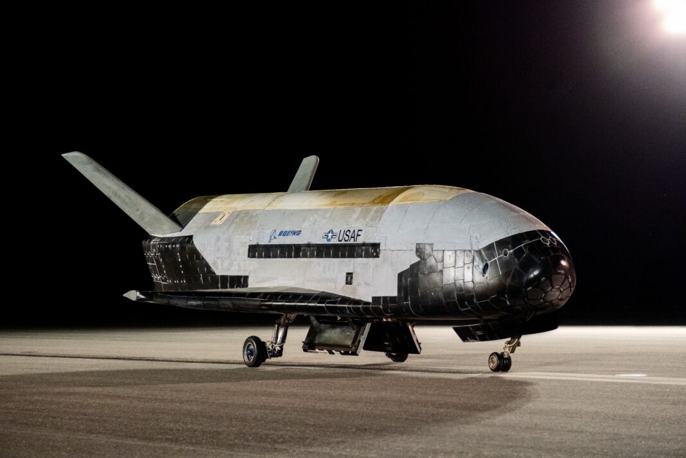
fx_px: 2439
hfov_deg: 16.0
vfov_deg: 10.7
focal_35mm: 128
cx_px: 343
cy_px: 229
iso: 12800
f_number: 4
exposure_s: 1/250
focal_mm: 85.4
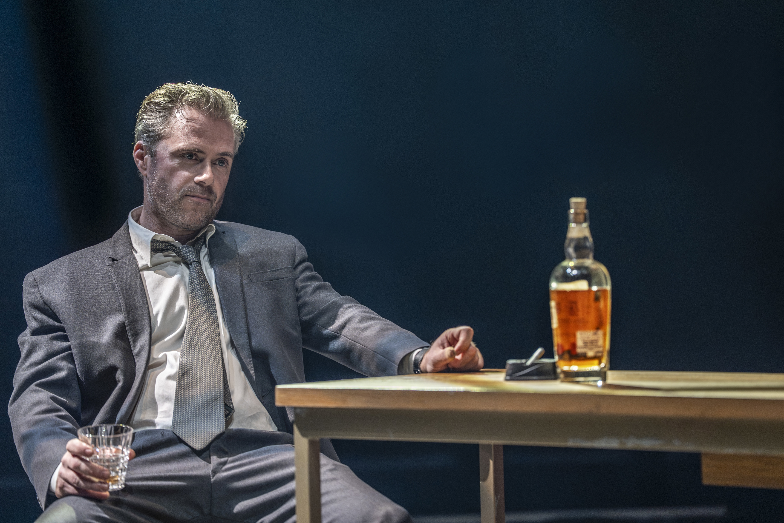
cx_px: 392
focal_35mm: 144
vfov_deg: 9.5
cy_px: 262
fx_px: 3136
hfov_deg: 14.3
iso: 1600
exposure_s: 1/125
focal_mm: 144
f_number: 2.8
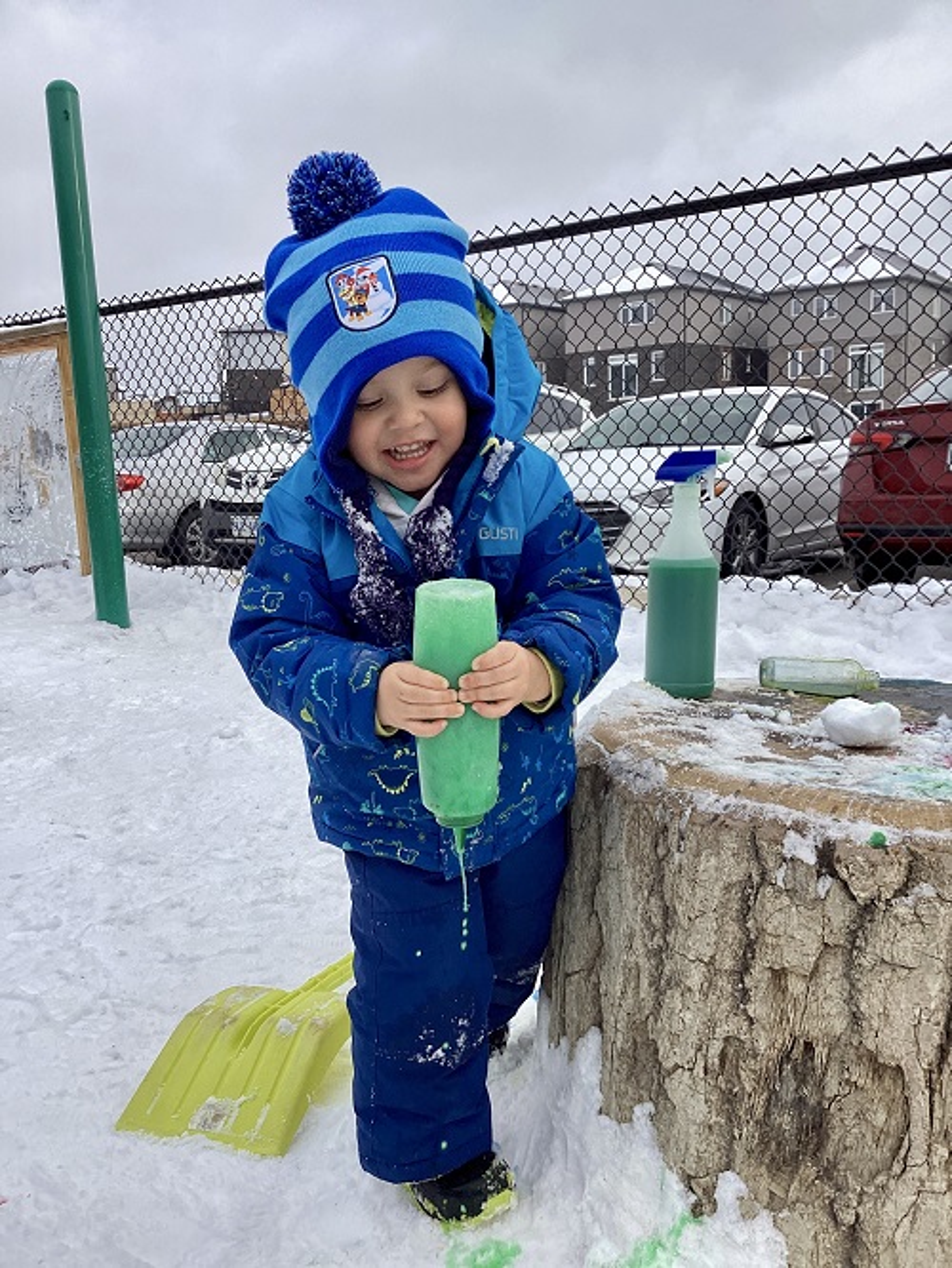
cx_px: 476
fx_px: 1136
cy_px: 634
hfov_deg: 45.5
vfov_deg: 58.3
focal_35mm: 31
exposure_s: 1/662
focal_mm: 3.3
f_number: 2.4
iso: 25
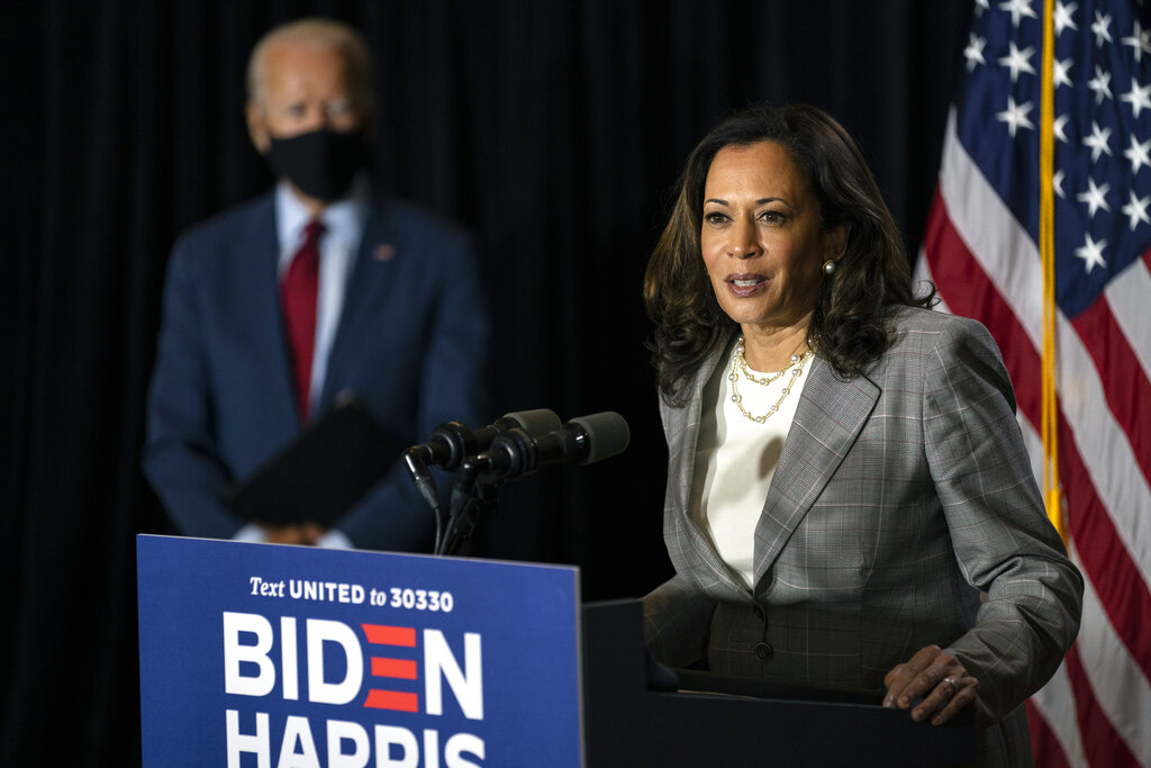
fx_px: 6299
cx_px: 576
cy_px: 384
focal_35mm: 197
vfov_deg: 7.0
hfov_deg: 10.4
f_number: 2.8
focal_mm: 197
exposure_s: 1/500
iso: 1250
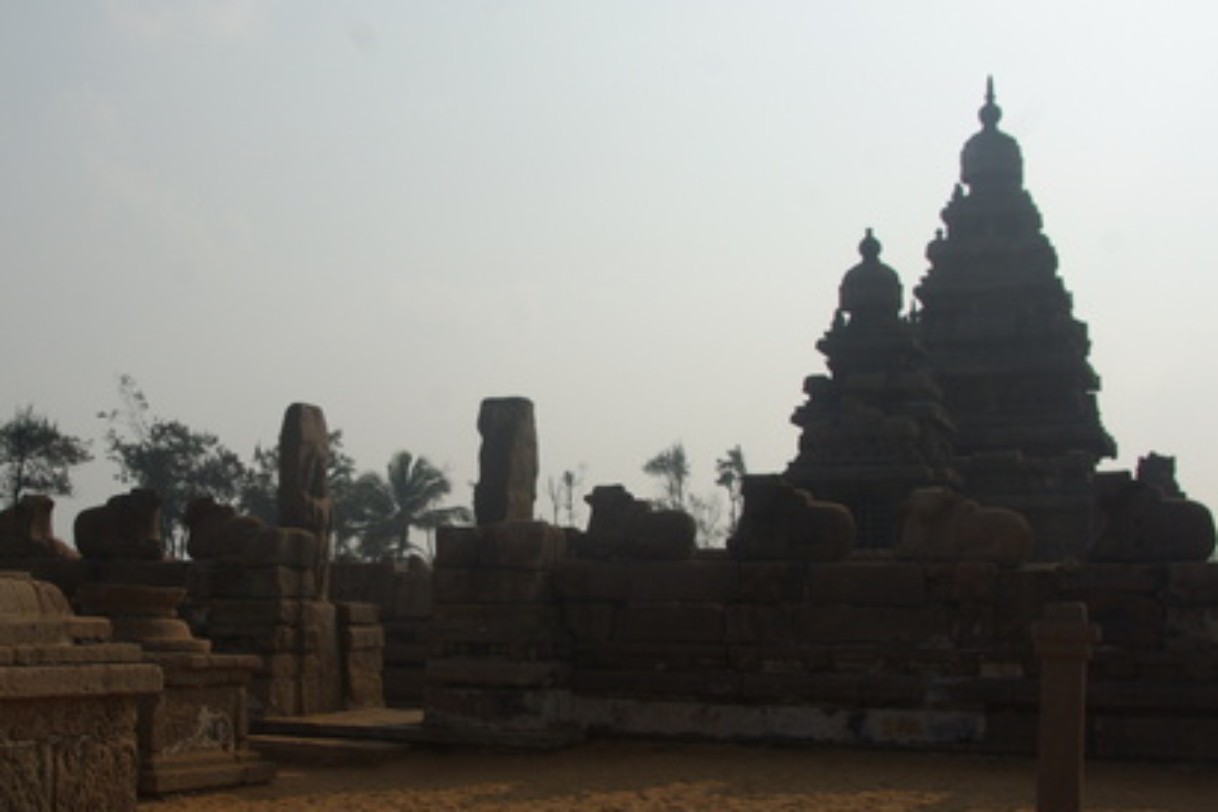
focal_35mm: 54
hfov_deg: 36.6
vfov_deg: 25.1
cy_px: 461
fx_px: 1819
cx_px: 391
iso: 100
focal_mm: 23
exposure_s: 1/250
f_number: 8
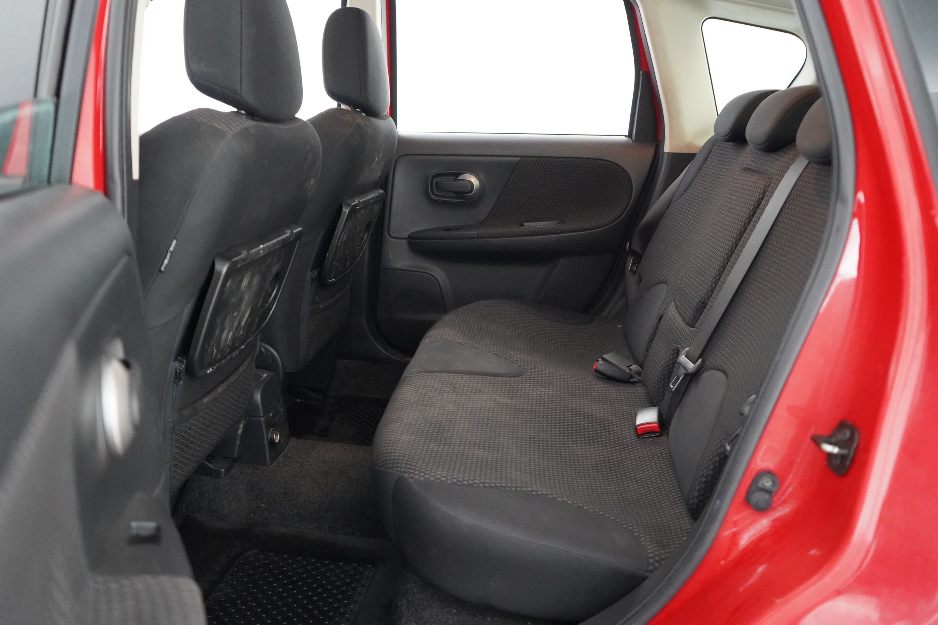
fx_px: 730
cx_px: 469
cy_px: 312
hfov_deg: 65.5
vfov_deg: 46.4
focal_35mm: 28
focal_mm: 28
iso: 12800
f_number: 3.5
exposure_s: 1/50
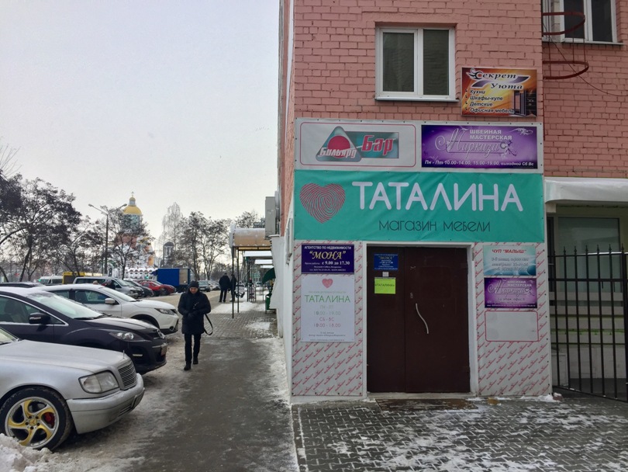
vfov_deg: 48.3
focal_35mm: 29
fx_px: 526
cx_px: 314
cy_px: 236
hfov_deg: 61.6
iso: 32
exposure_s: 1/124
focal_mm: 4.15
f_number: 2.2
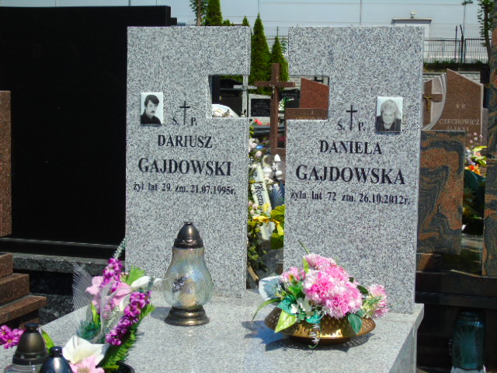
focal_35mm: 62
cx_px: 248
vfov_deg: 23.7
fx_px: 890
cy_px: 186
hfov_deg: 31.2
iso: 80
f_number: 4.5
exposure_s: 1/640
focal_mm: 11
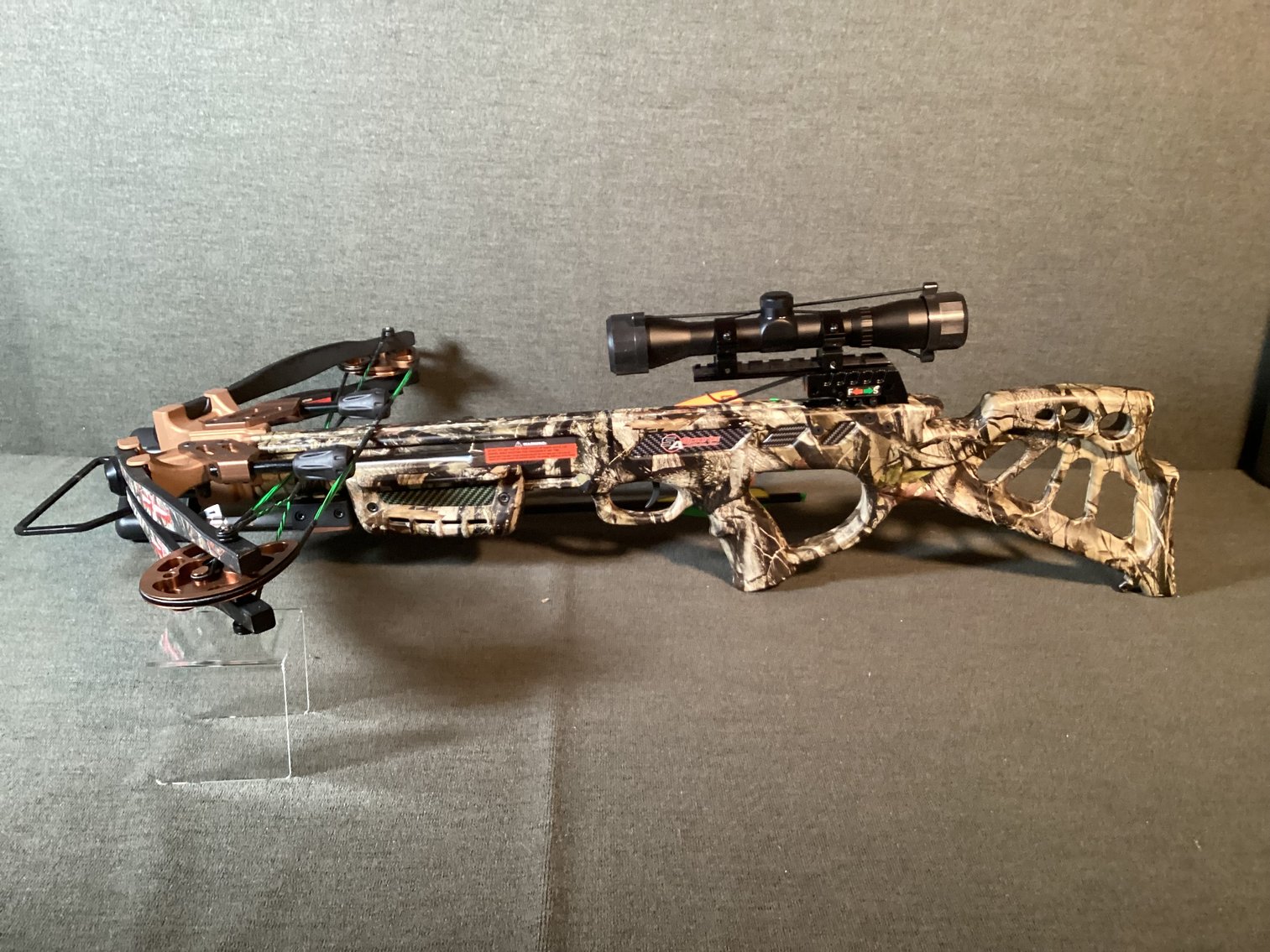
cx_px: 635
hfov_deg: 58.3
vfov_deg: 45.4
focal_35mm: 31
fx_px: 1137
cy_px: 476
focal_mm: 3.3
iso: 320
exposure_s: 1/30
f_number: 2.4
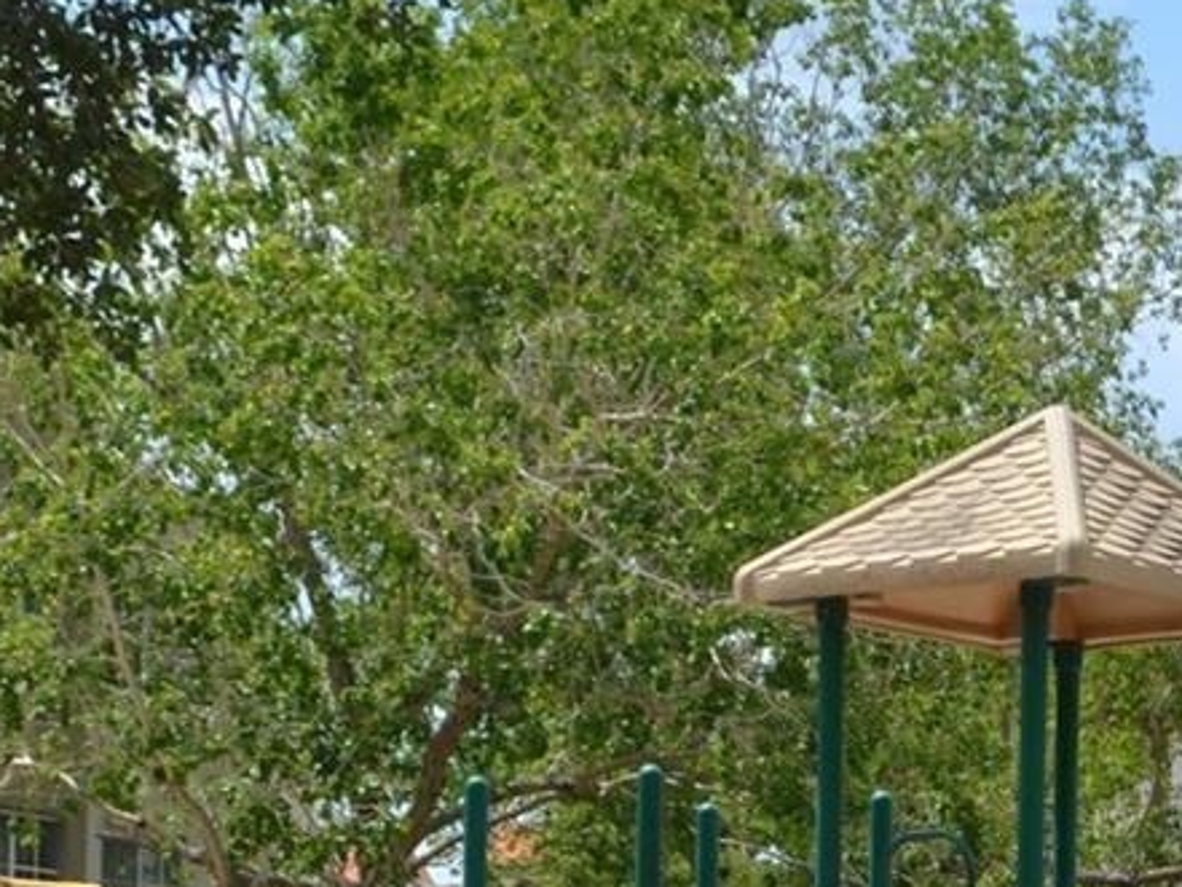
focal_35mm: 115
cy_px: 1166
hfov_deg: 16.7
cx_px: 1193
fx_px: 3928
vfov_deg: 12.5
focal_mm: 22
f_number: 8
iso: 100
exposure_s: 1/250
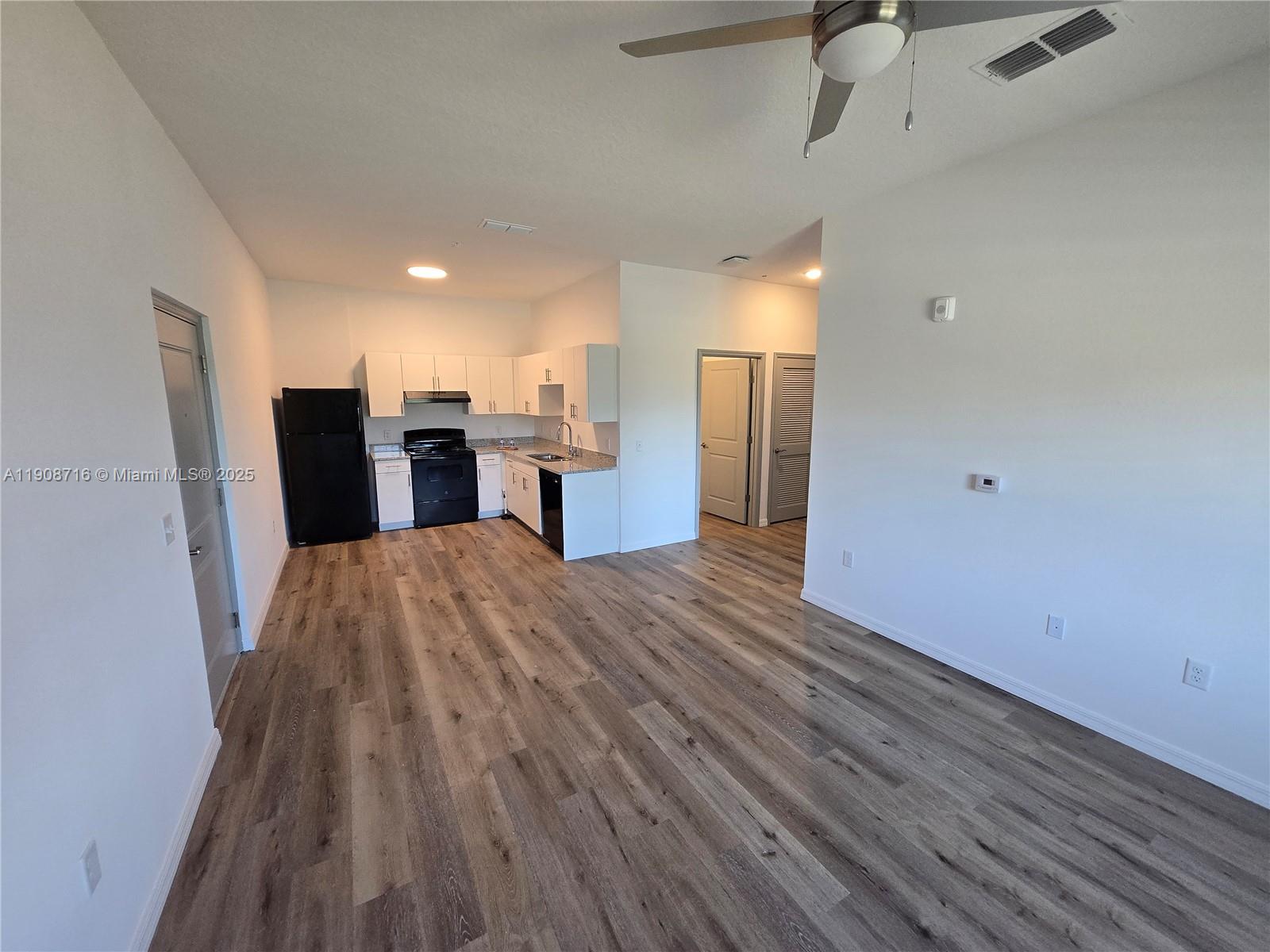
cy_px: 476
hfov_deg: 106.2
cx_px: 635
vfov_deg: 89.9
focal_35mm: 13
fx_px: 477
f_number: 2.2
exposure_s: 1/60
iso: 160
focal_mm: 1.7
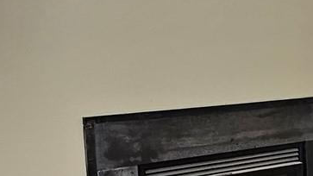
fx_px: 664
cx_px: 398
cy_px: 116
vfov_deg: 15.1
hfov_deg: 23.7
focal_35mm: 80
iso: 80
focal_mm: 2.2
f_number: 2.2
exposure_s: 1/60
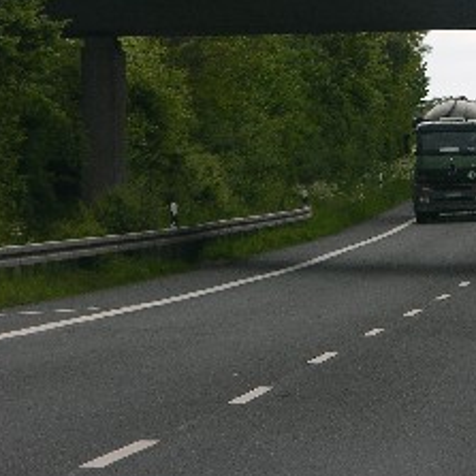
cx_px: 501
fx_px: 6519
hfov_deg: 4.2
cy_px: 55
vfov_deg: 4.2
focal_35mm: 419
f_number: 5
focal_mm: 44.7
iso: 50
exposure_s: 1/132
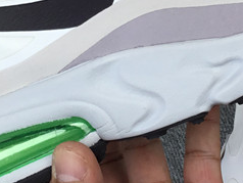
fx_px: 822
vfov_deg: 12.6
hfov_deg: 16.8
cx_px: 115
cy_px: 17
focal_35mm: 117
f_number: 2.4
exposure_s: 1/488
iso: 25
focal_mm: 3.3
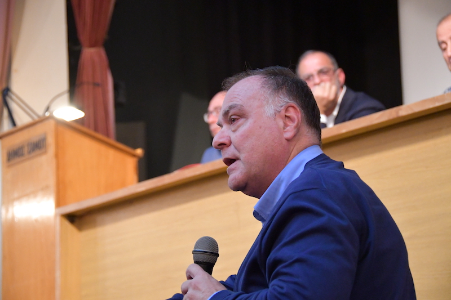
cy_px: 150
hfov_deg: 19.5
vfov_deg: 13.0
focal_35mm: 105
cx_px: 226
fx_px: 1315
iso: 6400
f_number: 5
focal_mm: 70
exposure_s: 1/60
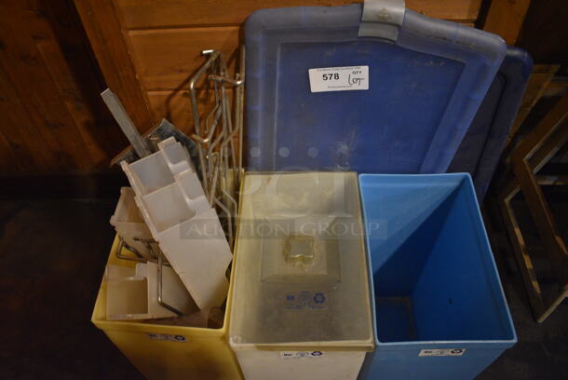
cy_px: 190
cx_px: 284
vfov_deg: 48.0
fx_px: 426
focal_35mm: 27
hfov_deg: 67.3
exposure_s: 1/30
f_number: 3.5
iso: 2200
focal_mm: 18
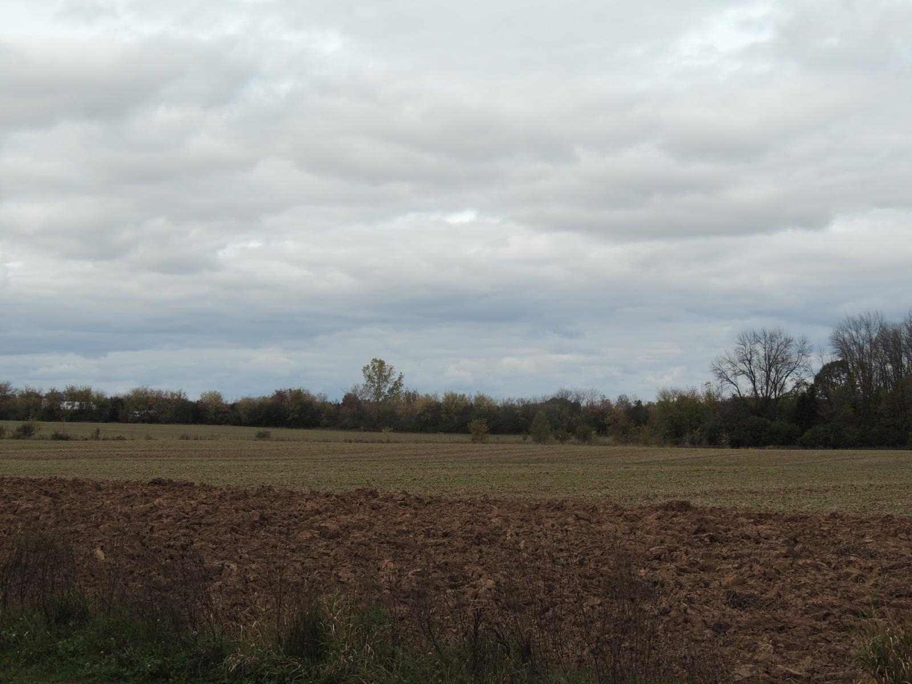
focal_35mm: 70
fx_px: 1844
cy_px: 342
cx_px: 456
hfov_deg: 27.8
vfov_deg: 21.0
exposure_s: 1/640
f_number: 3.9
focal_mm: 12.4
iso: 100
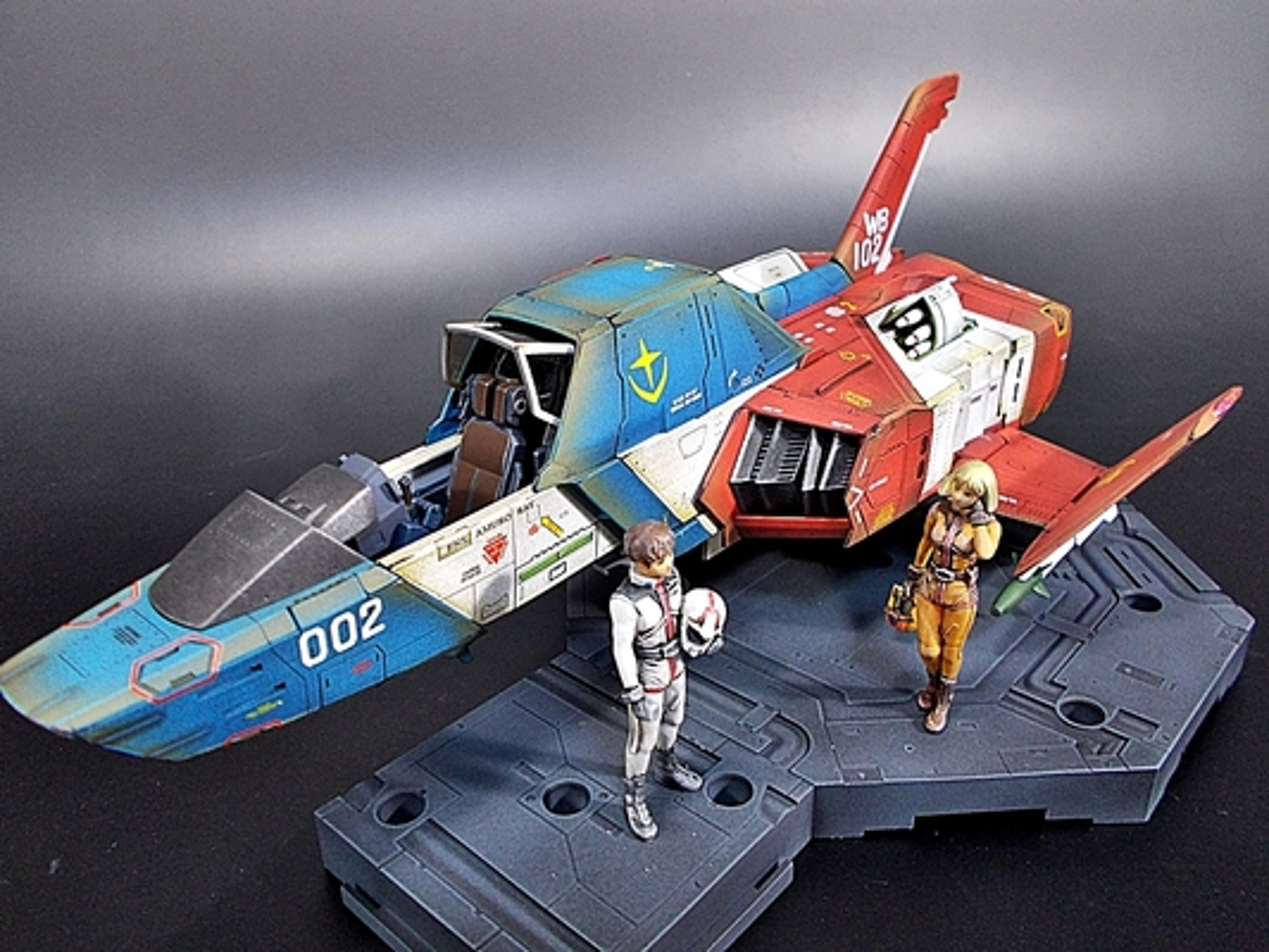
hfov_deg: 60.0
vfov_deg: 46.8
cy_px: 476
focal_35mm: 30
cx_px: 634
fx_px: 1100
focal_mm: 5.3
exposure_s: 1/13
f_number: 3.4
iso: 200
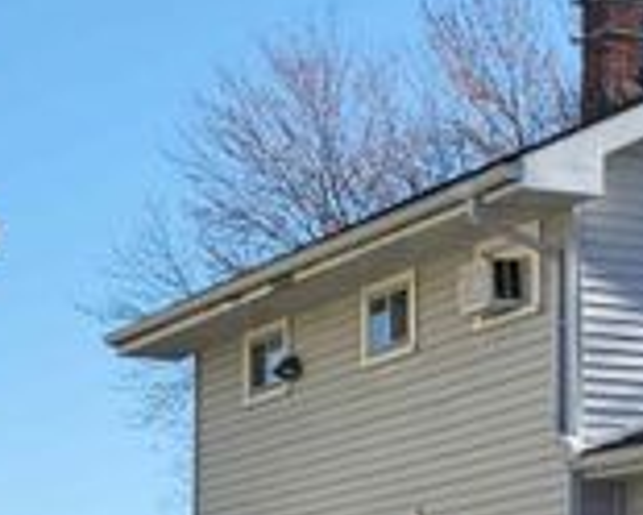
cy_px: 563
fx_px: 1675
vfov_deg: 16.9
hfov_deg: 19.4
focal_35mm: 88
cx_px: 913
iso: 25
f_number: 2
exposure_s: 1/571
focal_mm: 5.9
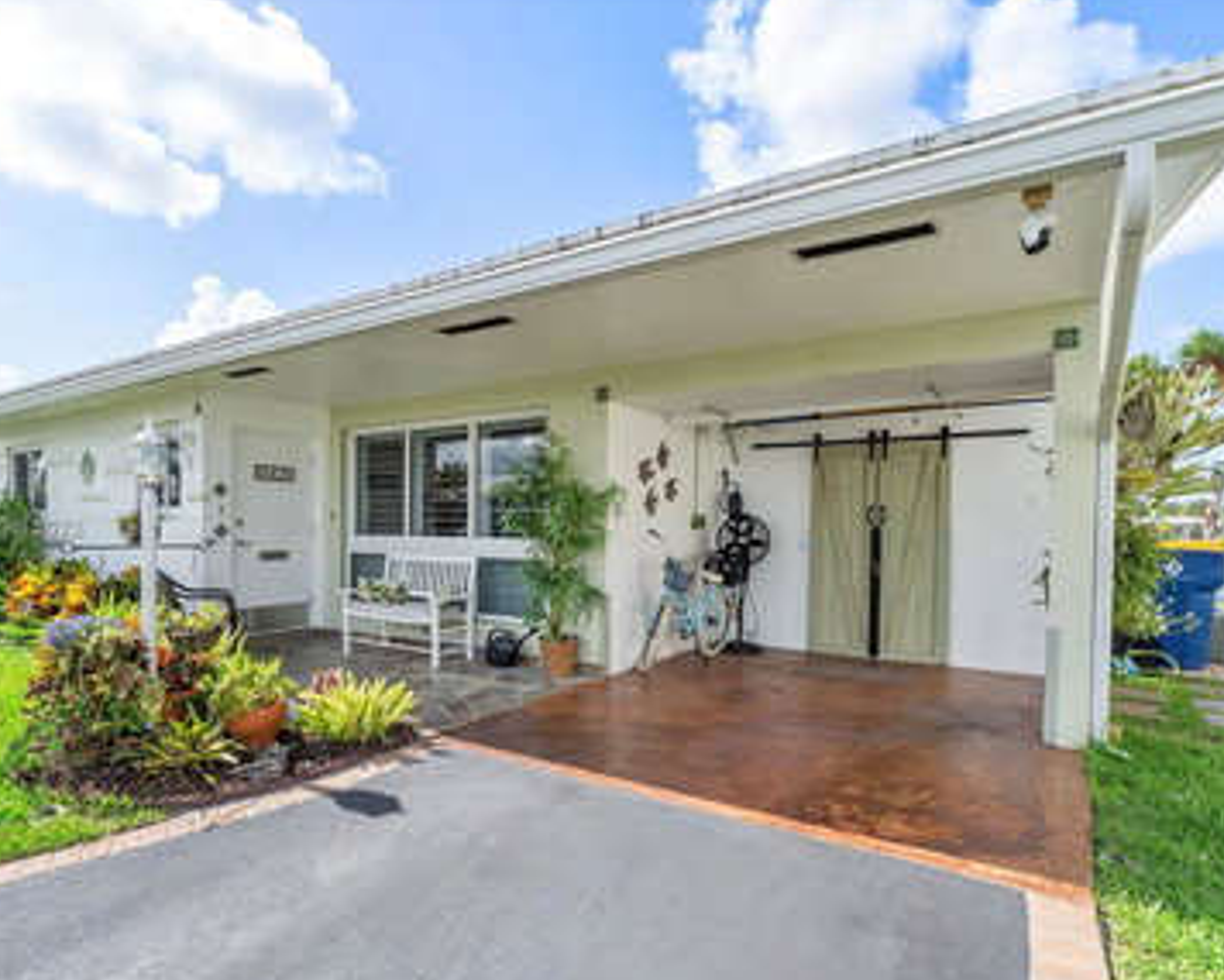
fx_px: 688
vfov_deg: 70.8
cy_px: 530
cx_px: 578
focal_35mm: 19
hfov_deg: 83.2
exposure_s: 1/80
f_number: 11
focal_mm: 10
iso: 100
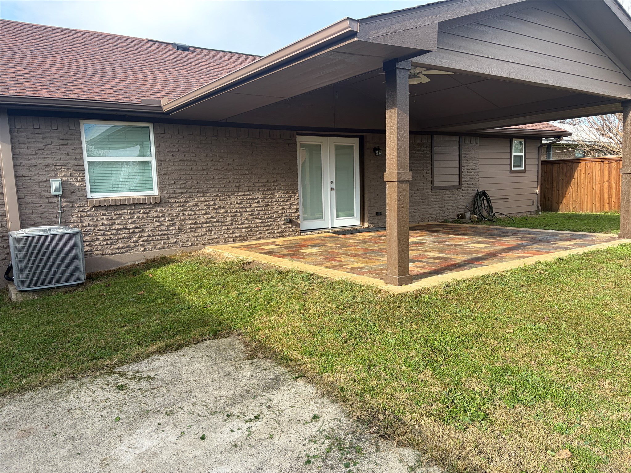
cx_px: 316
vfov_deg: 53.1
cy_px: 236
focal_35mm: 26
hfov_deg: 67.3
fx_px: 474
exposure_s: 1/1048
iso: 64
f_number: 1.6
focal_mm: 5.96
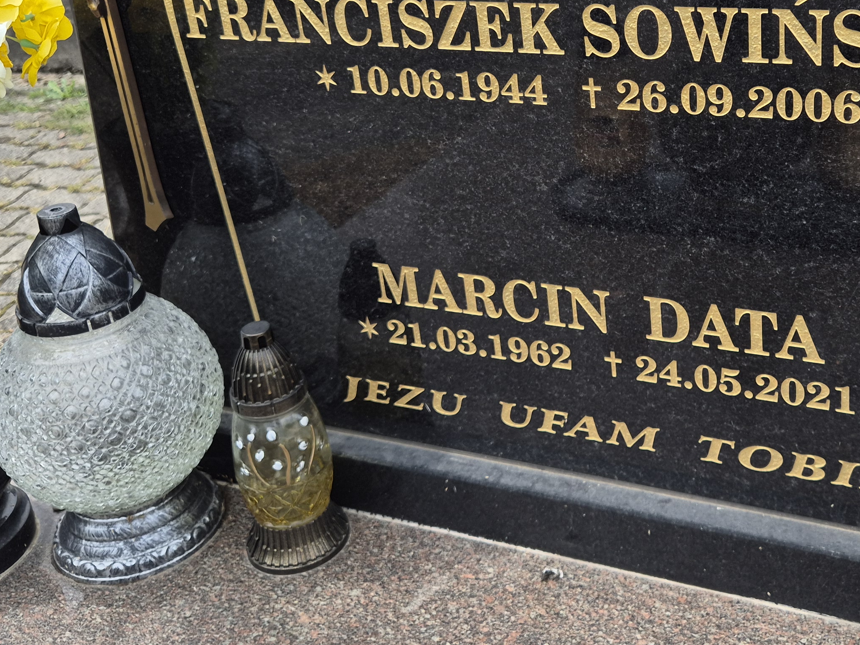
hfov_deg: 41.4
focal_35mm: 45
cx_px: 595
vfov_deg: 31.5
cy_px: 148
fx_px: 1118
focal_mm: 5.4
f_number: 1.8
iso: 25
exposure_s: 1/906
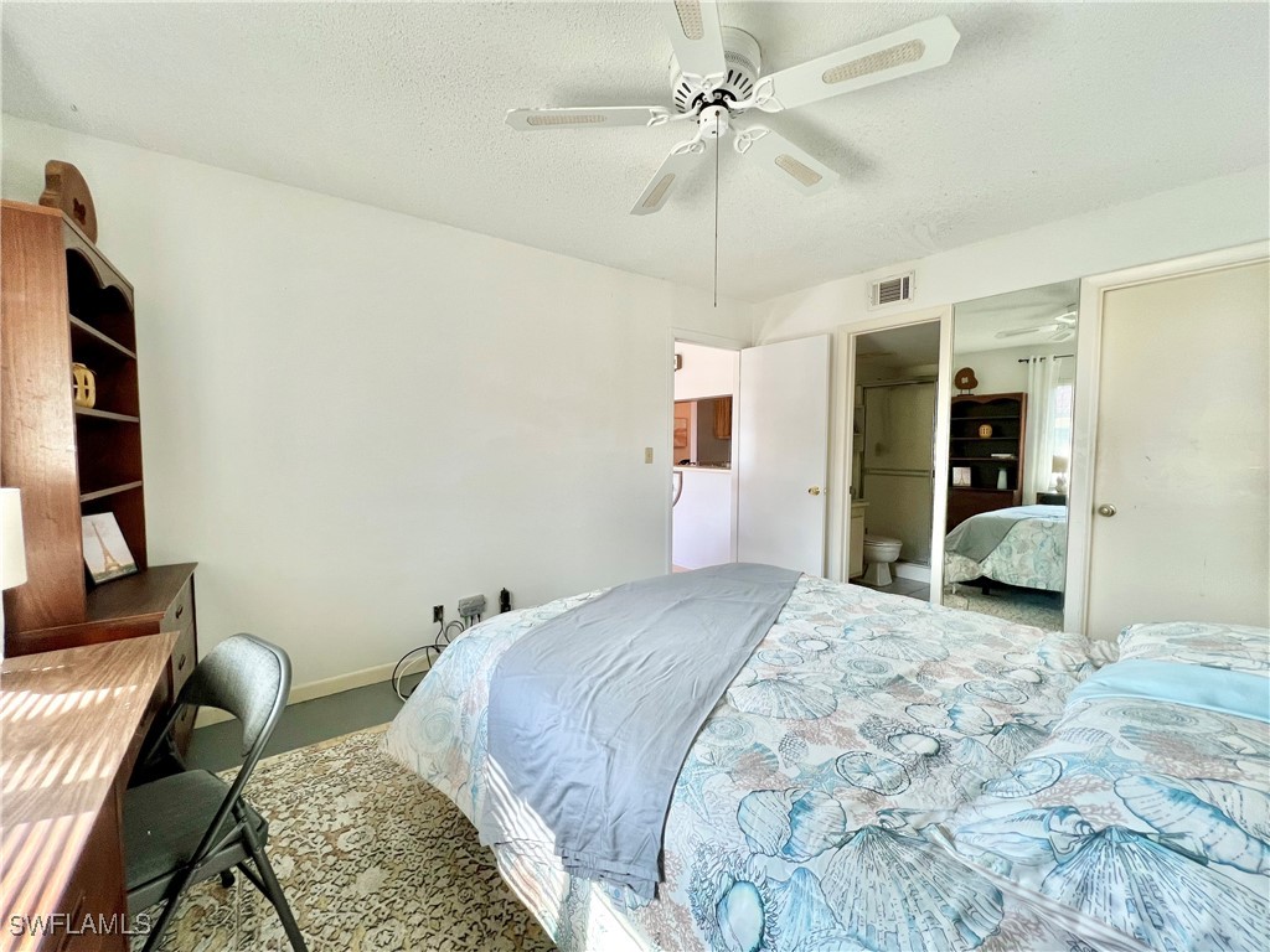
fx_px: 477
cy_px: 476
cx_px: 635
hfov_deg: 106.2
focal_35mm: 13
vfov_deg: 89.9
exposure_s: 1/99
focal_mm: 1.57
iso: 80
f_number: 1.8
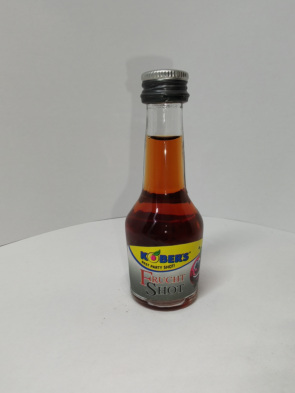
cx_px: 148
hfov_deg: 51.4
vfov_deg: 65.3
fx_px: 307
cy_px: 196
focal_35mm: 27
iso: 50
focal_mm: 1.96
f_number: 2.2
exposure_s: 1/100
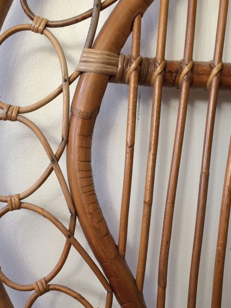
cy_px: 209
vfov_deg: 37.0
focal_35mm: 51
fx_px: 454
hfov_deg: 28.4
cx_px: 78
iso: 40
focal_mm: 4.15
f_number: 2.2
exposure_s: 1/50
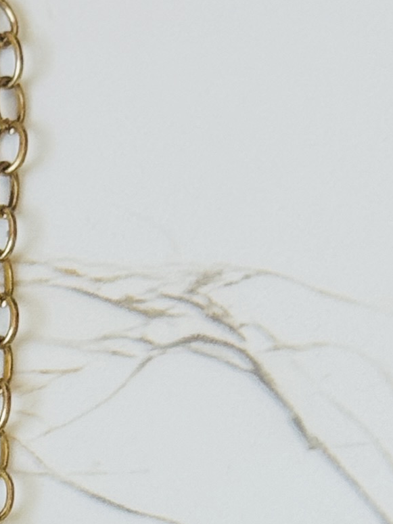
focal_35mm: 250
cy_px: 876
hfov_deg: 5.7
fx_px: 3782
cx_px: -513
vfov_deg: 7.7
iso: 100
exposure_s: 1/79
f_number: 1.78
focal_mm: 6.76
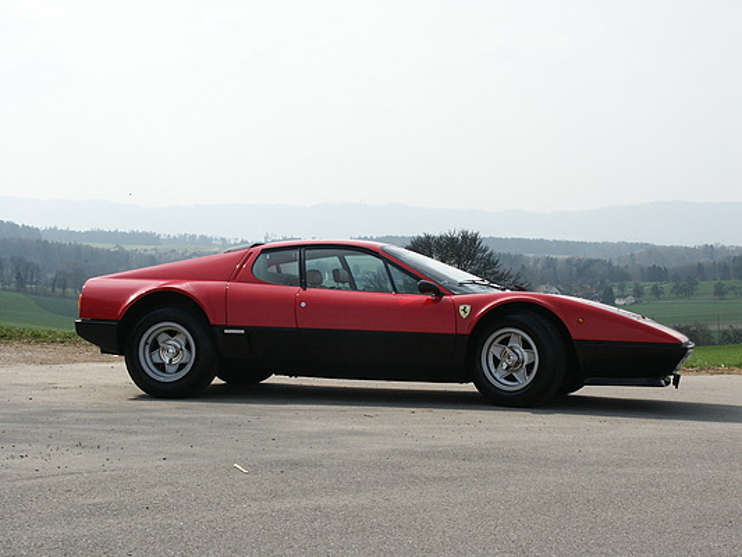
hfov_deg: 27.0
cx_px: 371
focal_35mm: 72
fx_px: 1544
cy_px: 278
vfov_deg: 20.4
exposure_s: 1/500
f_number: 6.7
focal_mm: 17.81
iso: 100
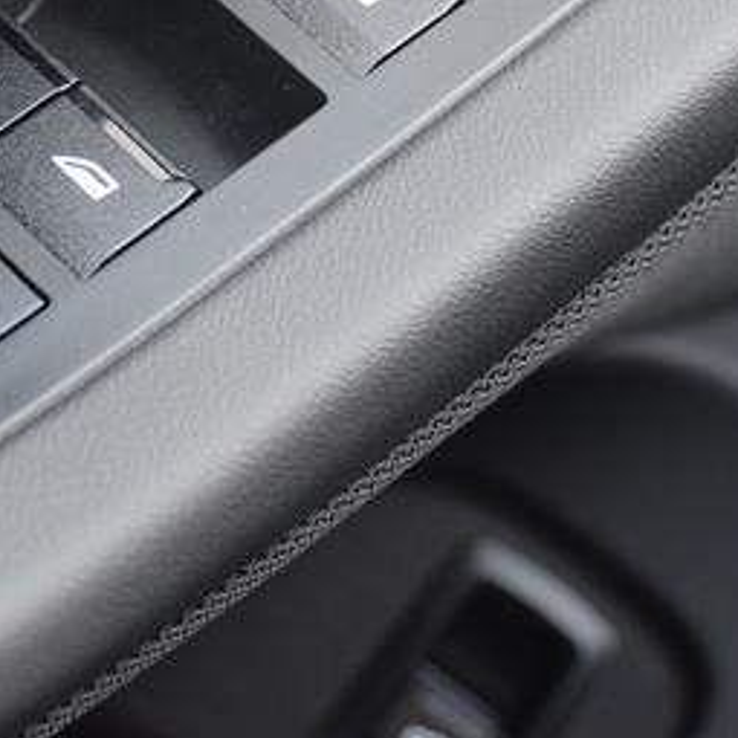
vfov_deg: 13.5
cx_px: 362
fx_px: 3087
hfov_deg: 13.6
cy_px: 97
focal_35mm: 128
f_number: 4
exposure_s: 1/60
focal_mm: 32
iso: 1400
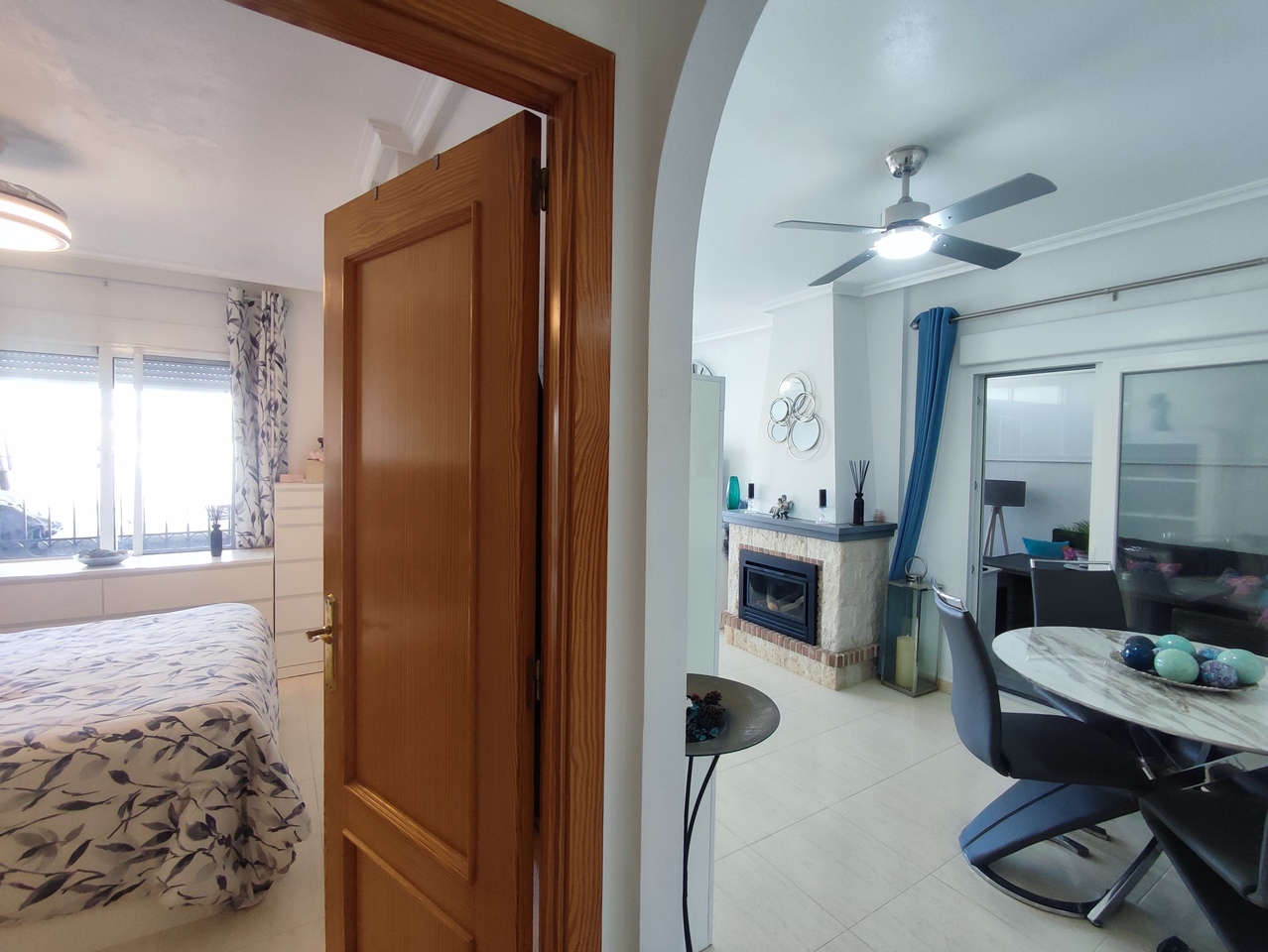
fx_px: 586
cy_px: 476
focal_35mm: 16
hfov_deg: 94.5
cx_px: 634
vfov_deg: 78.2
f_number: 2.2
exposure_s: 1/100
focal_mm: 1.65
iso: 196
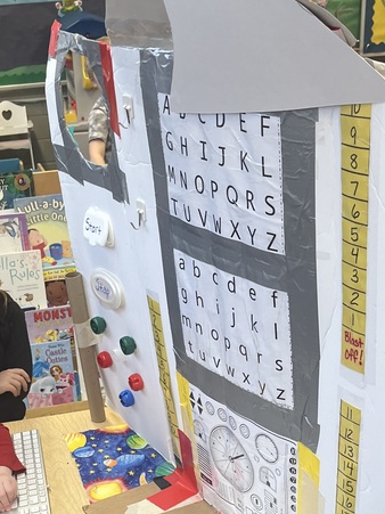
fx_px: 875
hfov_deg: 24.6
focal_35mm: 59
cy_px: 474
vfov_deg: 31.0
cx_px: 120
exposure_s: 1/120
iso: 125
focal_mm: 5.1
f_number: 1.6
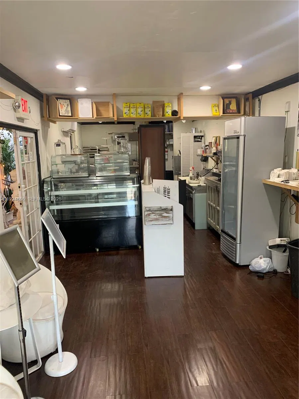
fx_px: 299
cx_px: 150
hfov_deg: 53.1
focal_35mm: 26
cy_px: 200
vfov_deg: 67.3
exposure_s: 1/60
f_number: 1.8
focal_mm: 4.25
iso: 250
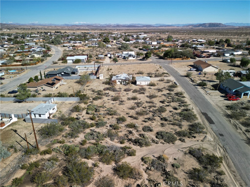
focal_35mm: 24
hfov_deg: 71.6
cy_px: 94
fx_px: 173
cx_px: 125
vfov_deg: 56.8
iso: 100
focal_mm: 6.72
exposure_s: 1/400
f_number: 1.7
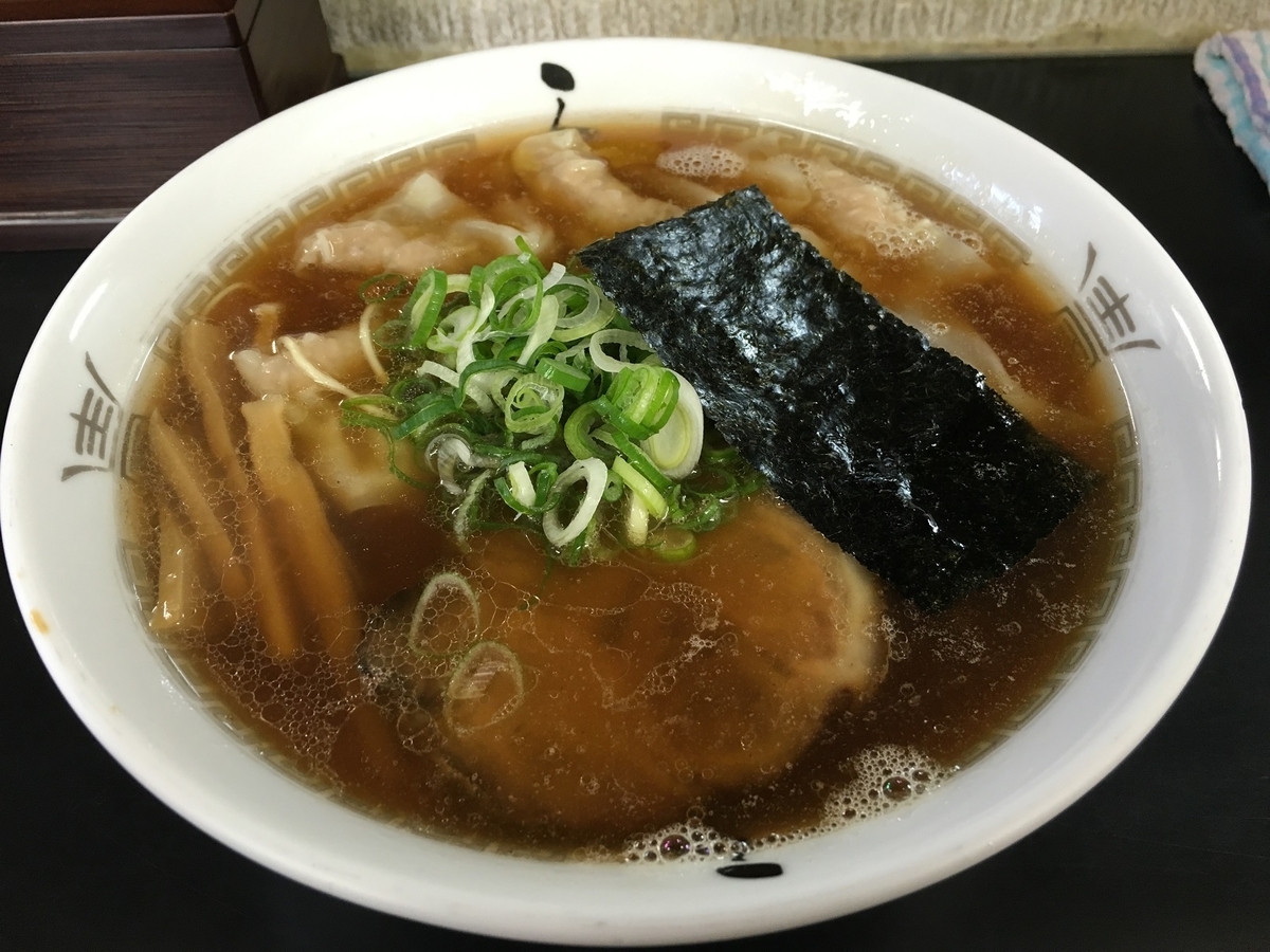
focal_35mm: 29
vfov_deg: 48.2
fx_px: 1064
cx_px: 635
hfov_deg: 61.7
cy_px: 476
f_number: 2.2
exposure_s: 1/30
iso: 100
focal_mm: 4.15
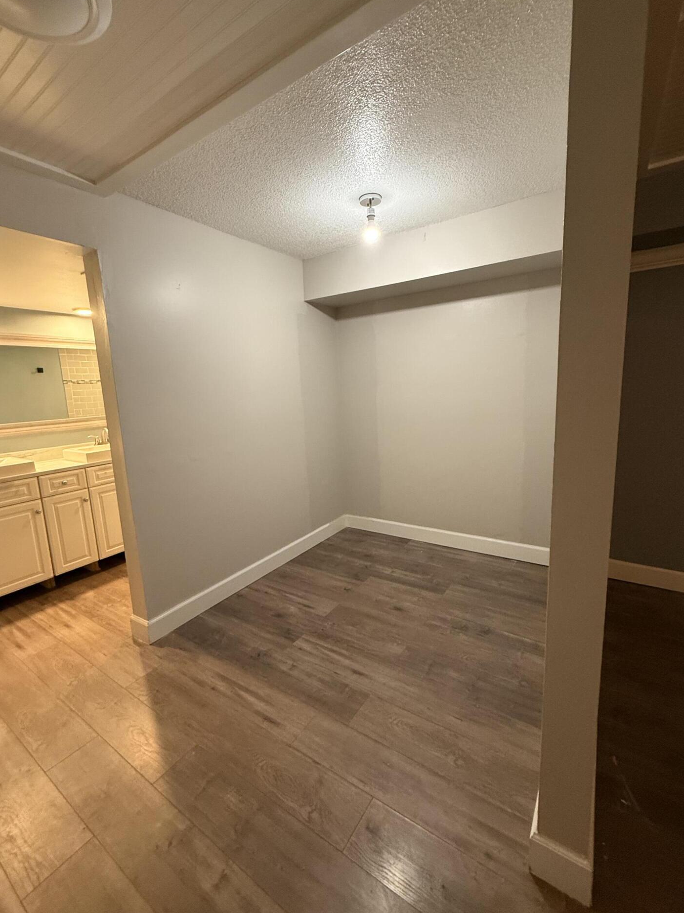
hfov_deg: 81.7
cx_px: 342
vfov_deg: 98.2
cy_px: 451
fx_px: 395
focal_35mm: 15
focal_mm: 2.22
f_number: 2.2
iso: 400
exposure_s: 1/60
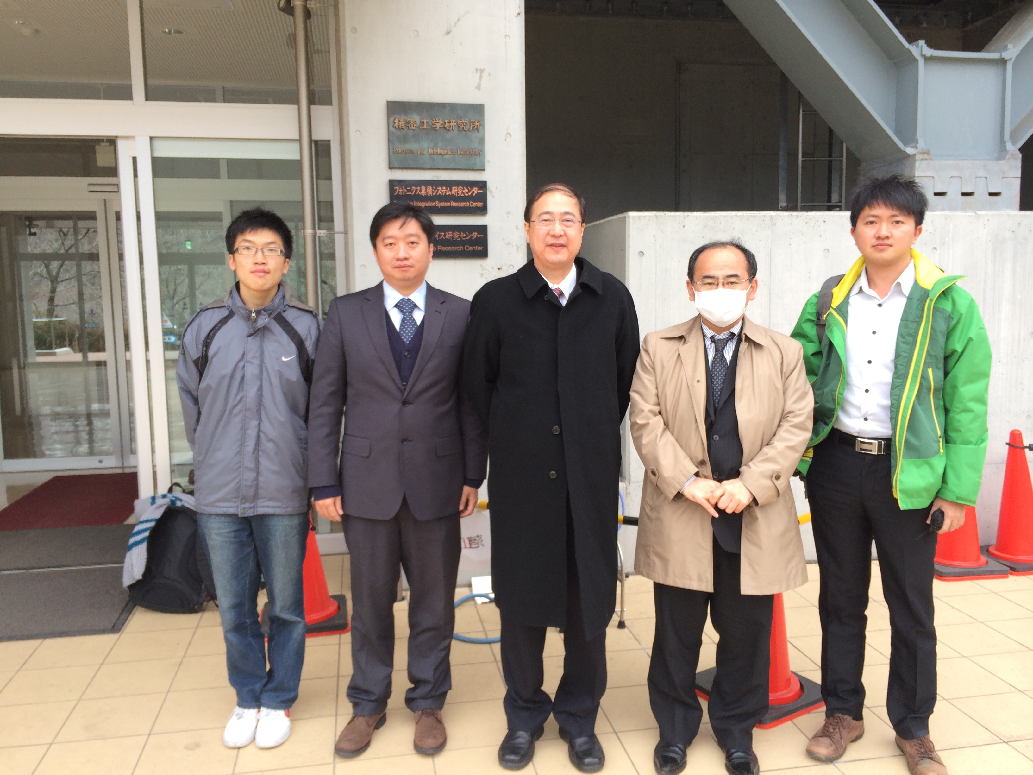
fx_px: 895
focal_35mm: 30
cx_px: 516
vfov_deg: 46.8
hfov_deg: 60.0
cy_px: 388
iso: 50
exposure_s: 1/60
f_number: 2.2
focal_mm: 4.12
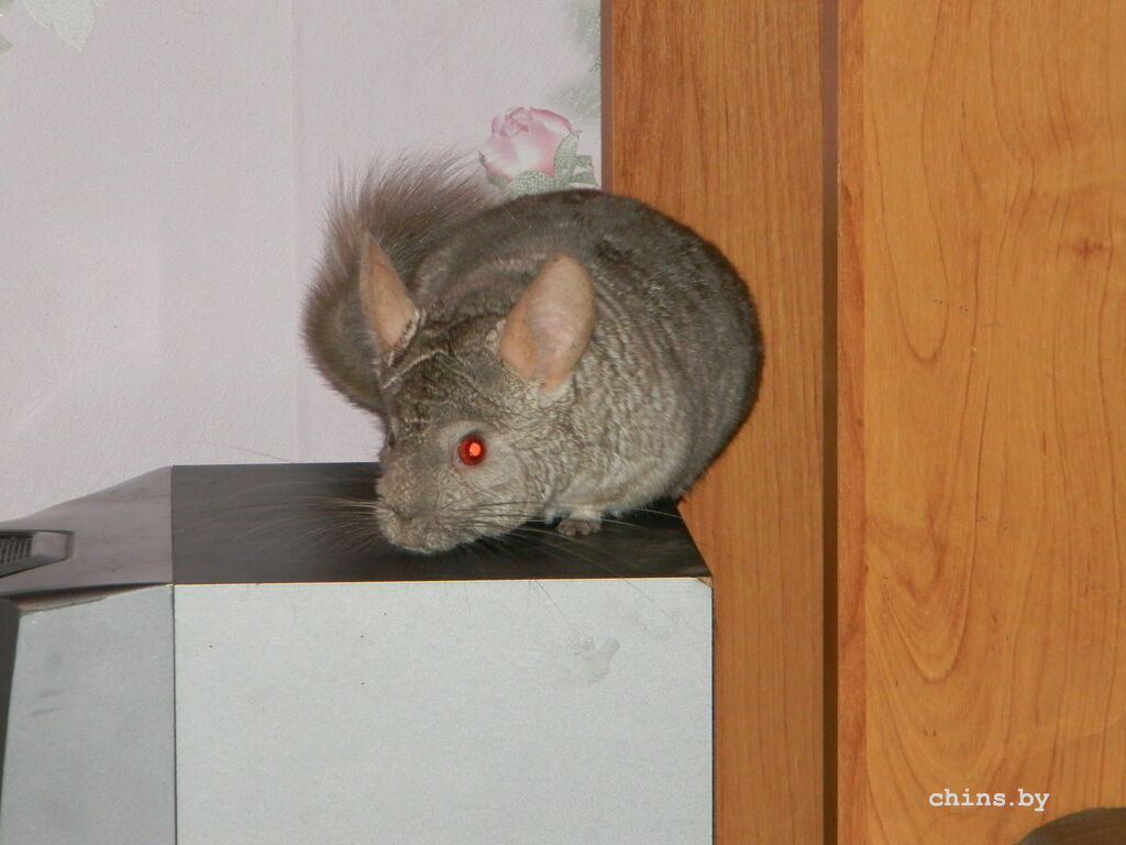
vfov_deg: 8.1
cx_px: 563
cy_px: 422
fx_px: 5953
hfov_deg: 10.8
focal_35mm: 183
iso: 373
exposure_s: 1/30
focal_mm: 33.1
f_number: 5.2
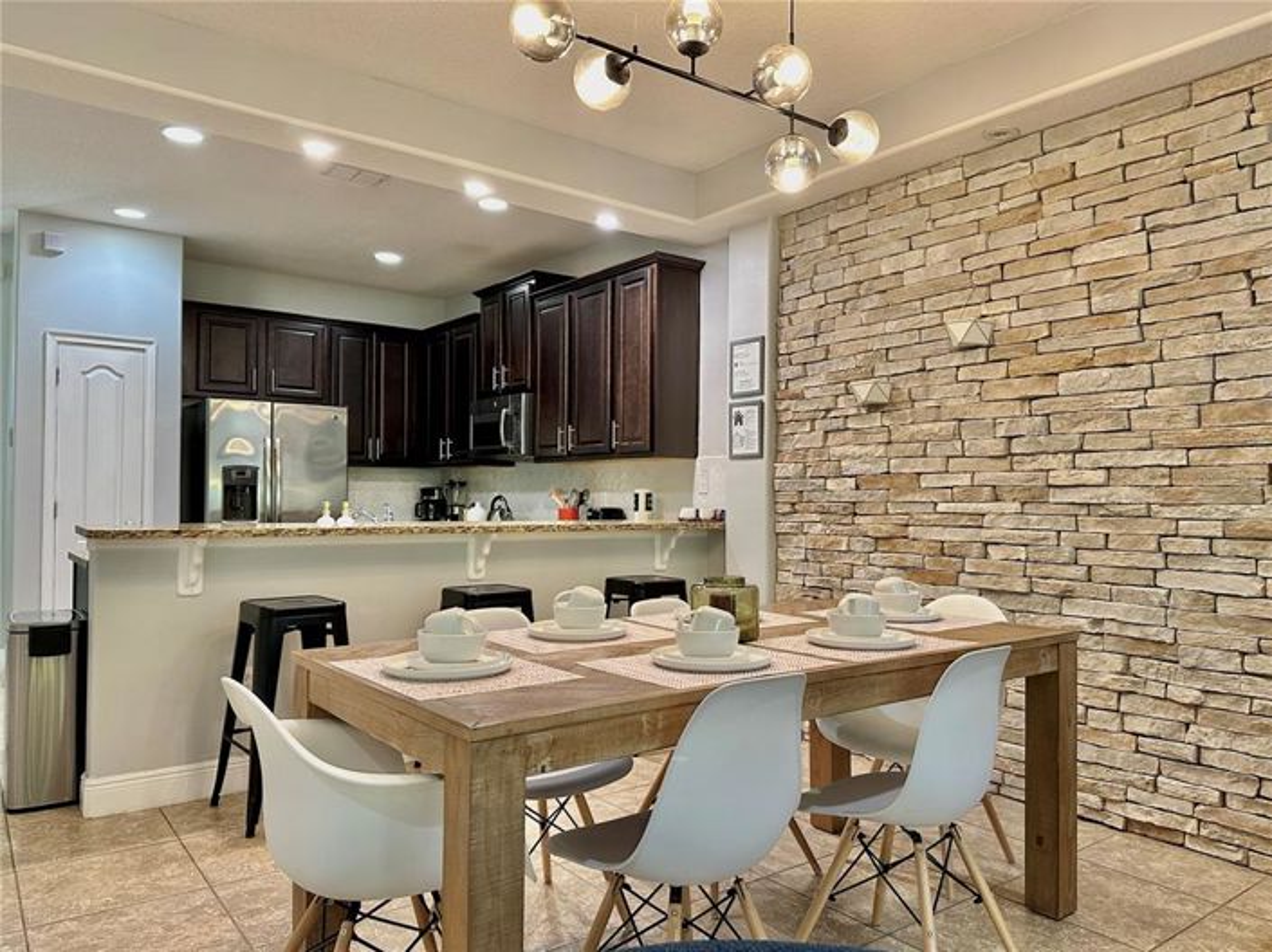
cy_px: 476
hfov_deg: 71.6
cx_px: 636
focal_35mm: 24
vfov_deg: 56.8
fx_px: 881
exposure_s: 1/60
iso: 250
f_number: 1.78
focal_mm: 6.86
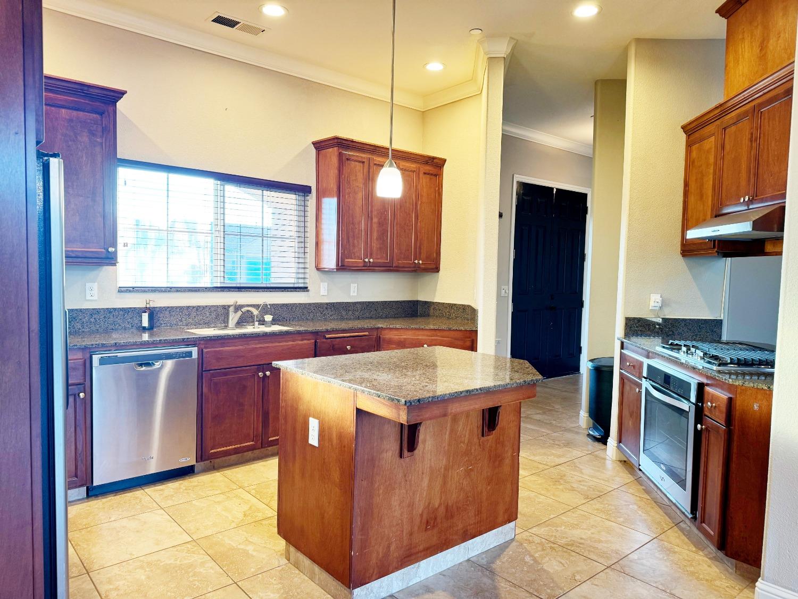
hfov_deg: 71.6
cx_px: 399
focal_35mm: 24
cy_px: 300
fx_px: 553
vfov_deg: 56.8
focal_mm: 6.76
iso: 125
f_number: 1.78
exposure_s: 1/60
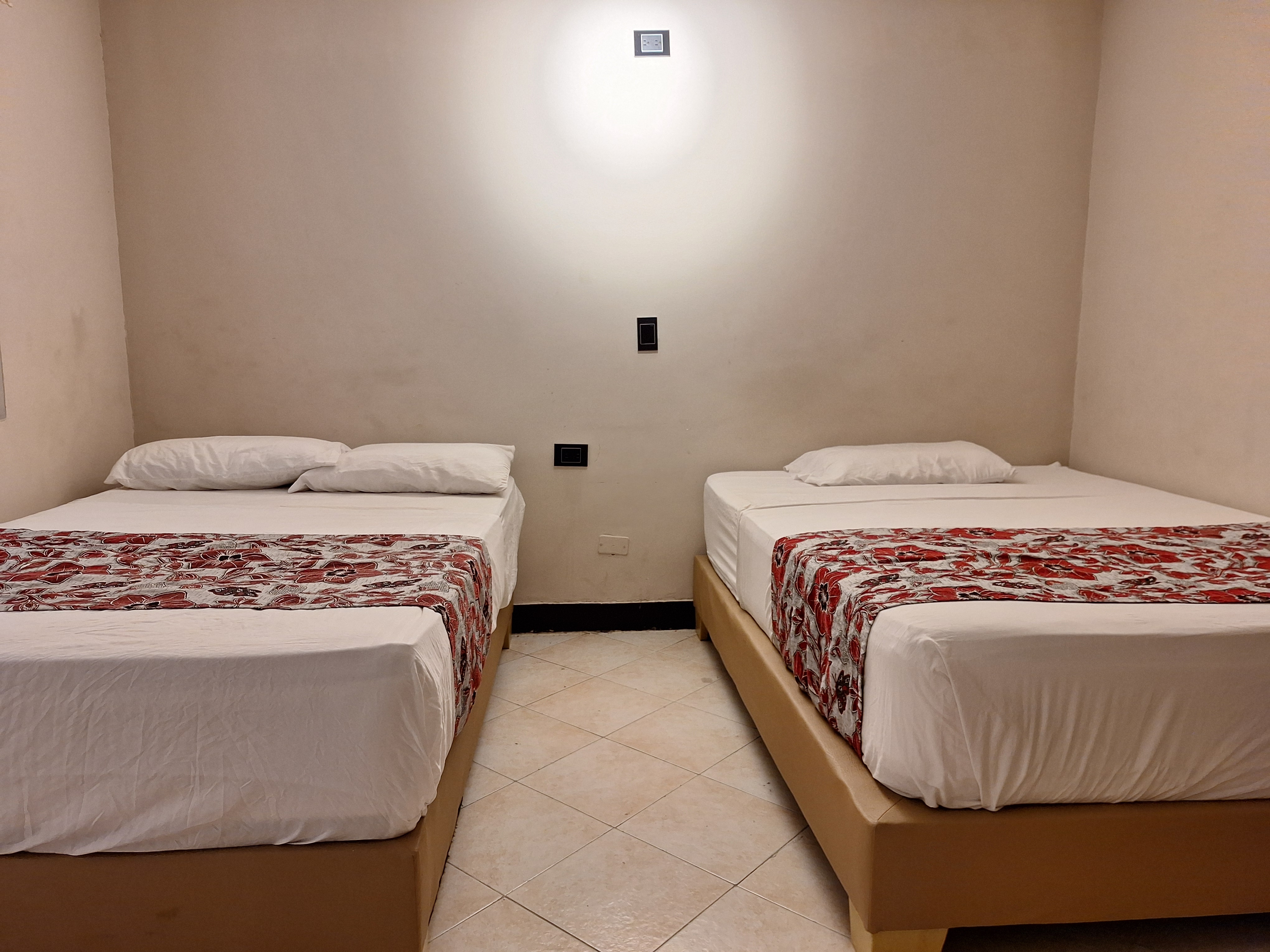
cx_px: 635
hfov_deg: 73.9
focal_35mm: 23
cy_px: 476
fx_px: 844
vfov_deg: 58.9
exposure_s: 1/40
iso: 100
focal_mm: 5.54
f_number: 1.8
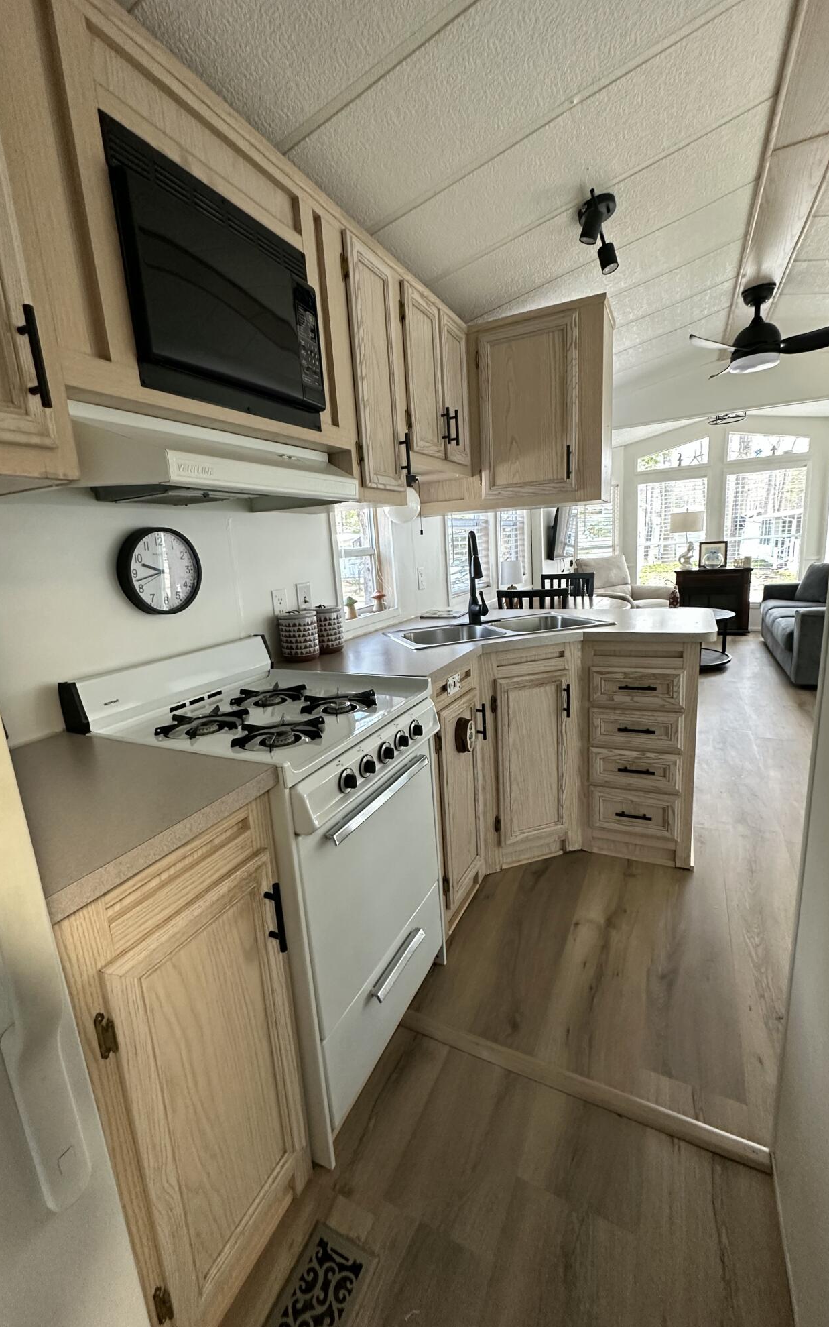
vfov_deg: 101.5
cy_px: 658
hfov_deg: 74.8
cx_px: 414
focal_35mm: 15
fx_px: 542
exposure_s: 1/93
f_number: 2.2
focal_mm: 2.22
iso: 400
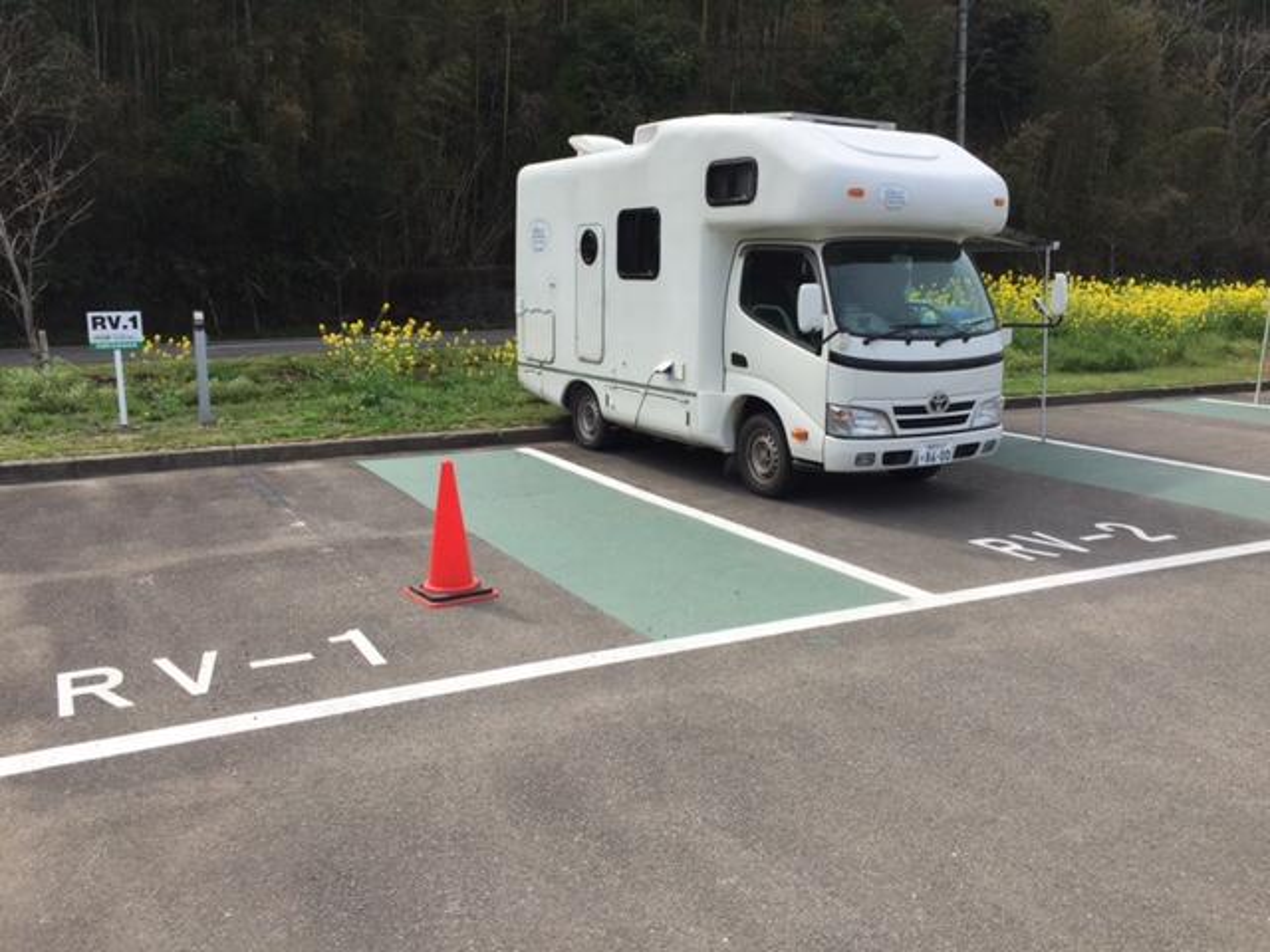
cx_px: 635
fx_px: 1064
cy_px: 476
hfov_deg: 61.7
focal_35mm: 29
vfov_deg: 48.2
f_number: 2.2
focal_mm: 4.15
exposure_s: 1/1412
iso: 32
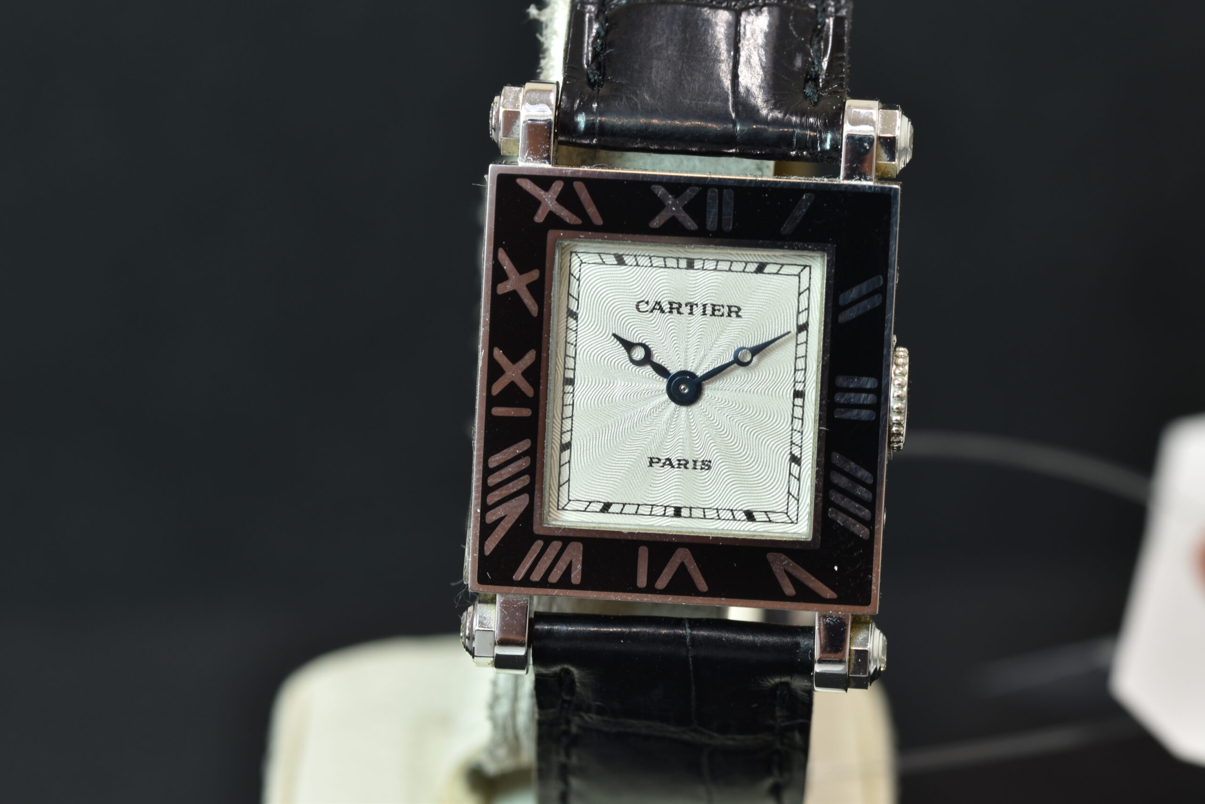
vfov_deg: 10.2
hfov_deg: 15.2
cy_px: 402
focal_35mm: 135
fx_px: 4519
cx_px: 602
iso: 100
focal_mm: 90
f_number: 8
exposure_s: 1/6
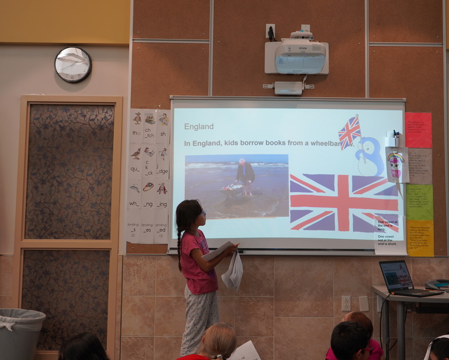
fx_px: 572
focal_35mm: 43
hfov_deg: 42.8
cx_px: 258
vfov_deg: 34.9
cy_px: 180
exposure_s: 1/160
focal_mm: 38
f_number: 4
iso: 640
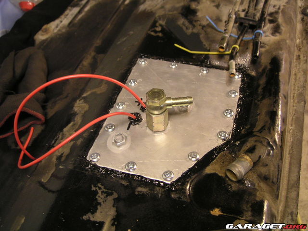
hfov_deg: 49.0
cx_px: 154
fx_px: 338
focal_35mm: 38
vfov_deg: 37.7
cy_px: 116
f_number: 2.8
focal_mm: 6
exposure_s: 1/6
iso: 100
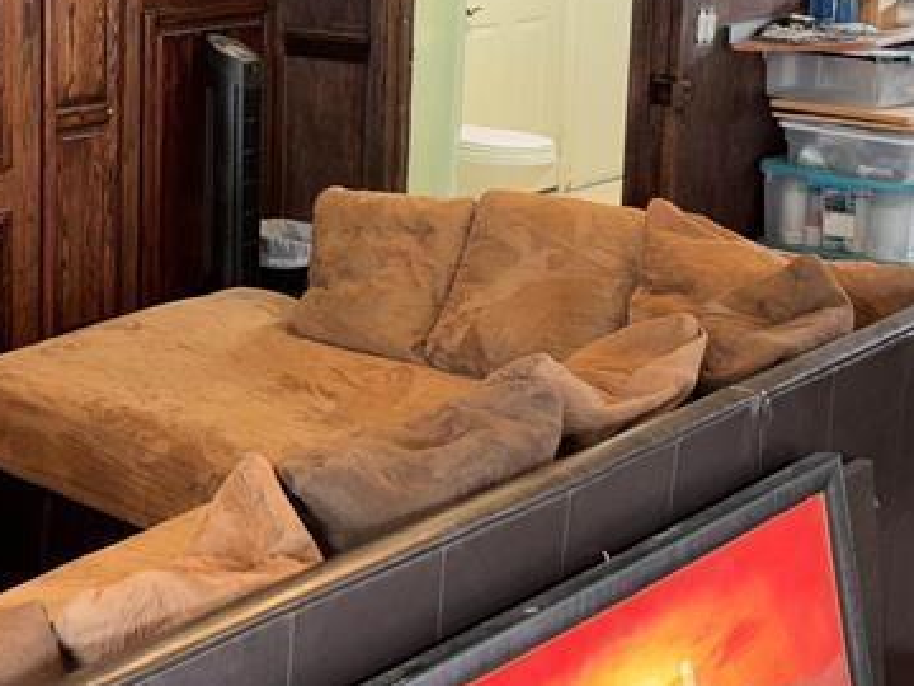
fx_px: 1954
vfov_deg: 19.7
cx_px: 104
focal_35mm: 74
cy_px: 165
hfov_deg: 25.6
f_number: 1.6
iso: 64
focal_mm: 5.96
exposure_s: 1/15
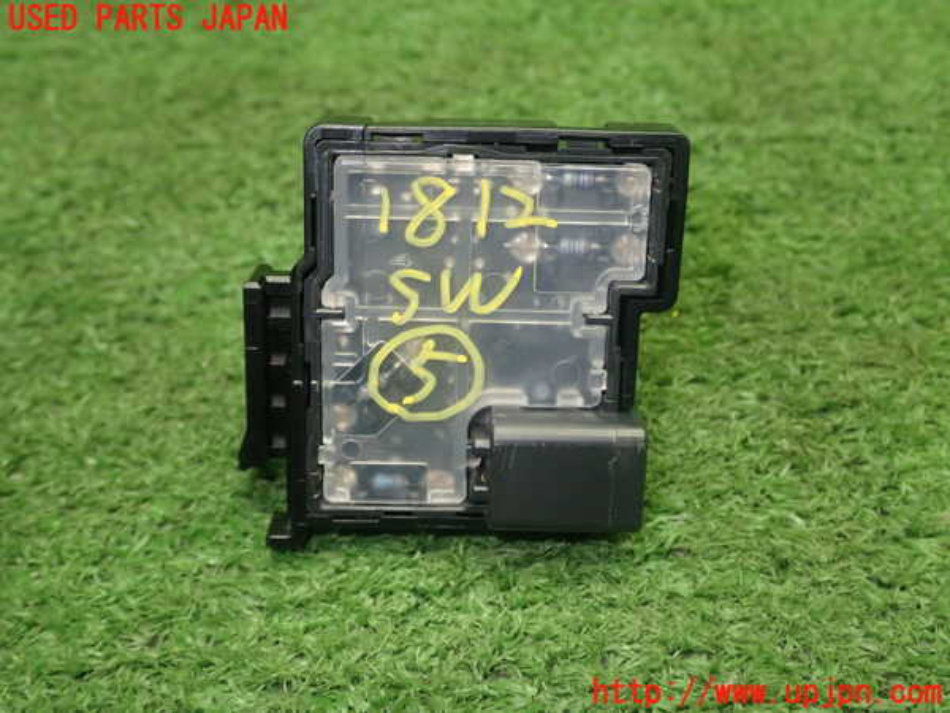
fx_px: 1290
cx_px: 475
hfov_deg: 40.4
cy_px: 356
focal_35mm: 47
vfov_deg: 30.9
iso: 320
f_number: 3.1
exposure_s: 1/50
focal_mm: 8.4
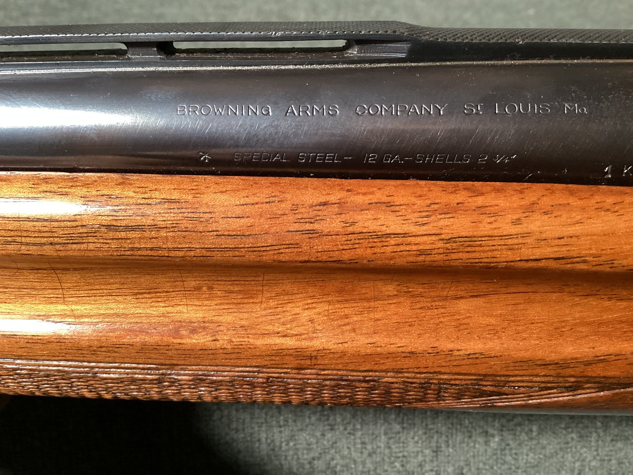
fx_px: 567
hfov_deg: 58.3
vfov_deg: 45.4
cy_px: 238
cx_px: 316
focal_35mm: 31
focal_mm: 3.3
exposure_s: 1/33
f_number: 2.4
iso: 250
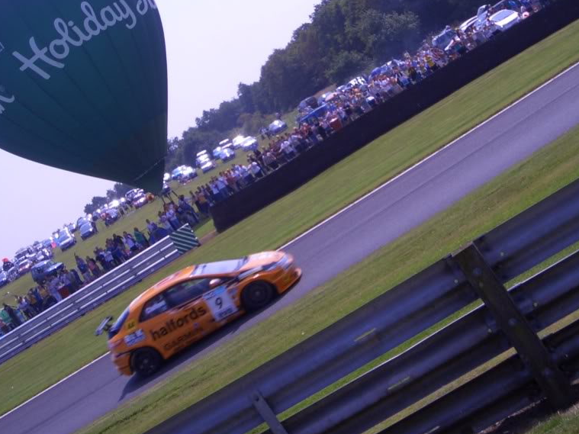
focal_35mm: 58
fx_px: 970
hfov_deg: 33.2
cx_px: 288
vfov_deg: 25.2
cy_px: 188
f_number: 4.3
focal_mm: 5.7
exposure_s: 1/640
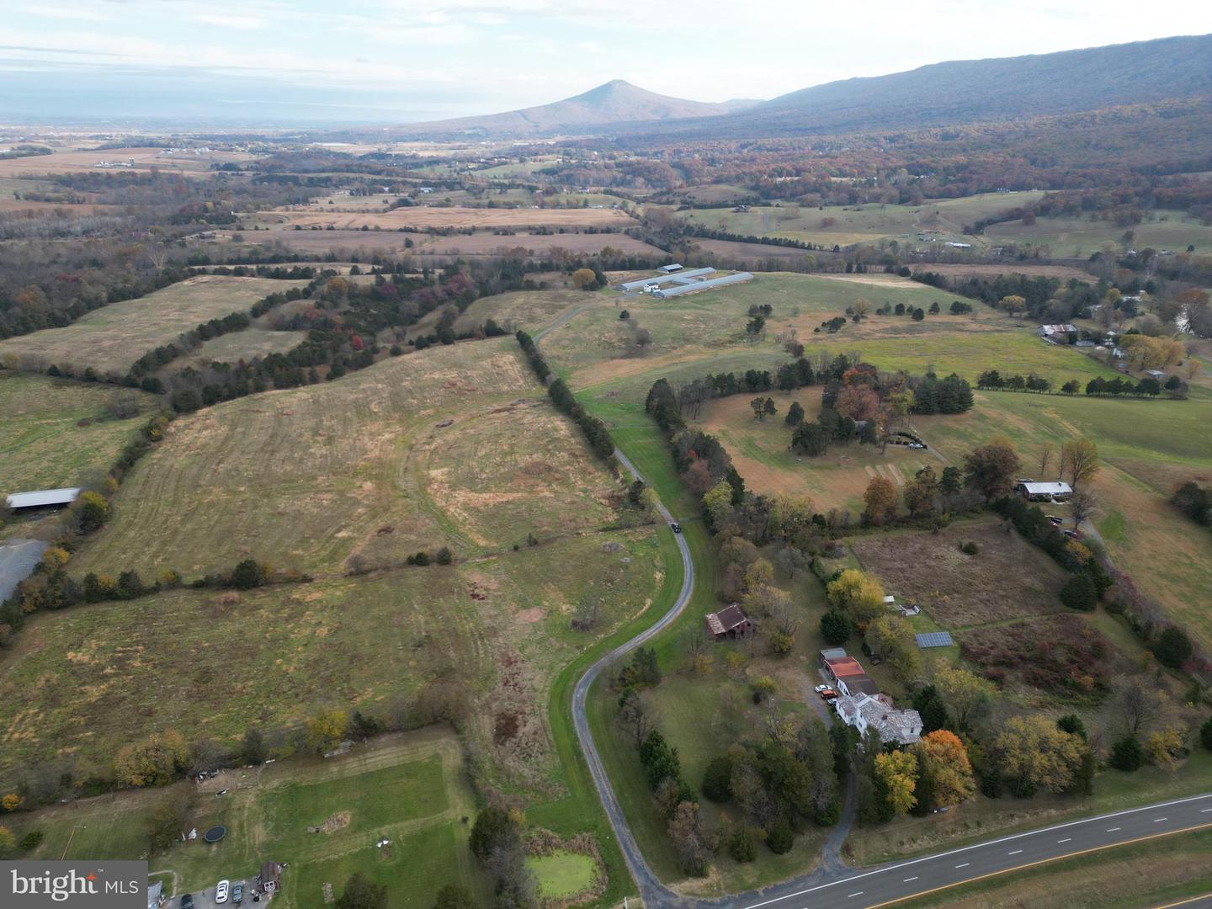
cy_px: 454
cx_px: 606
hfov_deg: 71.6
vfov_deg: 56.8
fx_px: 840
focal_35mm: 24
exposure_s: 1/1000
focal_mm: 6.72
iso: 200
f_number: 1.7
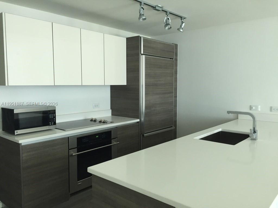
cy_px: 104
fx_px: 233
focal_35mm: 29
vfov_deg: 48.2
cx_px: 139
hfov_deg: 61.7
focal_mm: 4.15
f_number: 2.2
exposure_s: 1/30
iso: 80
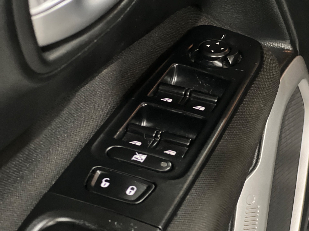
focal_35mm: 77
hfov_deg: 25.3
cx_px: 154
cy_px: 116
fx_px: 687
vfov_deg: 19.1
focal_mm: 9
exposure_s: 1/15
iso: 2000
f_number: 2.8
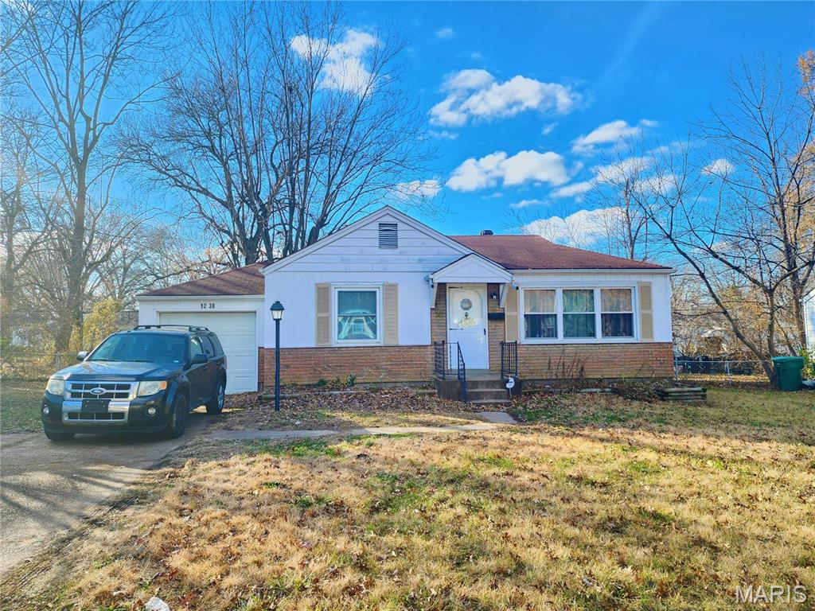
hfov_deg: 73.9
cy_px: 306
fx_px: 542
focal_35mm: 23
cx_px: 408
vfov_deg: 58.9
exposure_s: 1/180
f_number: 1.8
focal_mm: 6.4
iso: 12
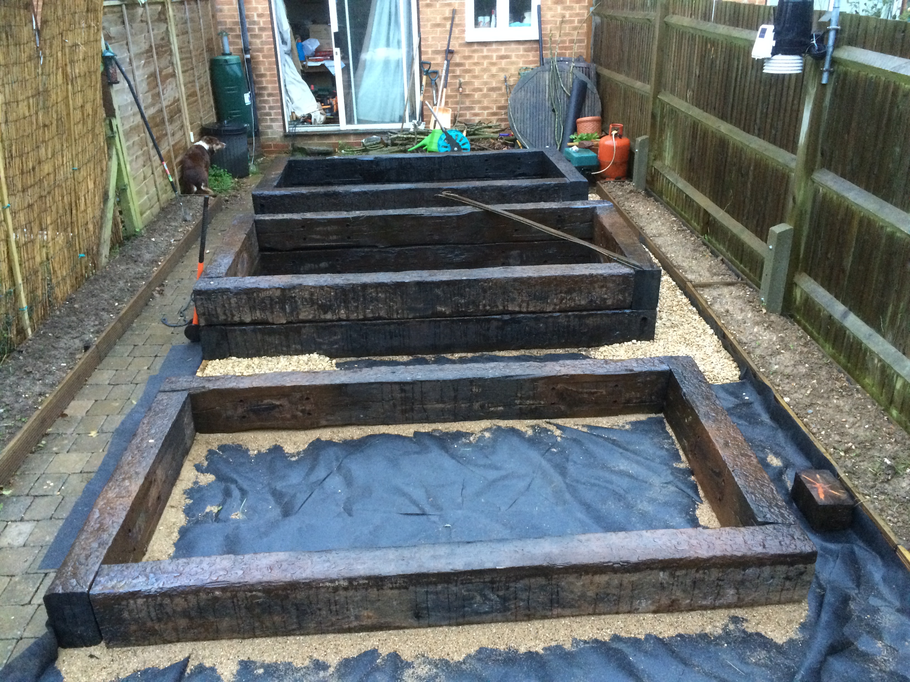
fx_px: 762
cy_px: 341
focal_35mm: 29
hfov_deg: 61.7
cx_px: 455
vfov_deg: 48.2
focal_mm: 4.15
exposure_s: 1/17
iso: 250
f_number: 2.2
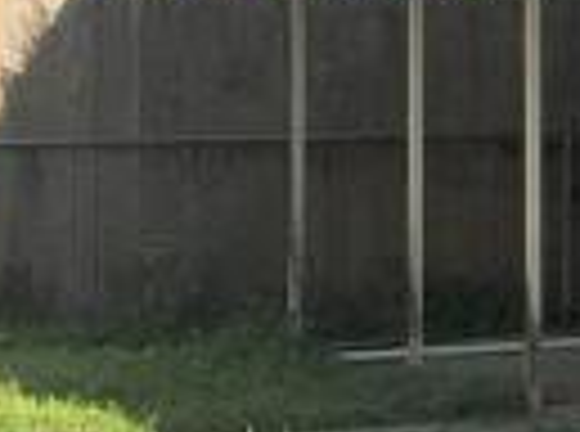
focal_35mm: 231
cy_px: 4
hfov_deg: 7.9
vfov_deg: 6.4
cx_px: 1398
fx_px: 3860
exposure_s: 1/1130
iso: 32
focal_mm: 4.15
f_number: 2.2
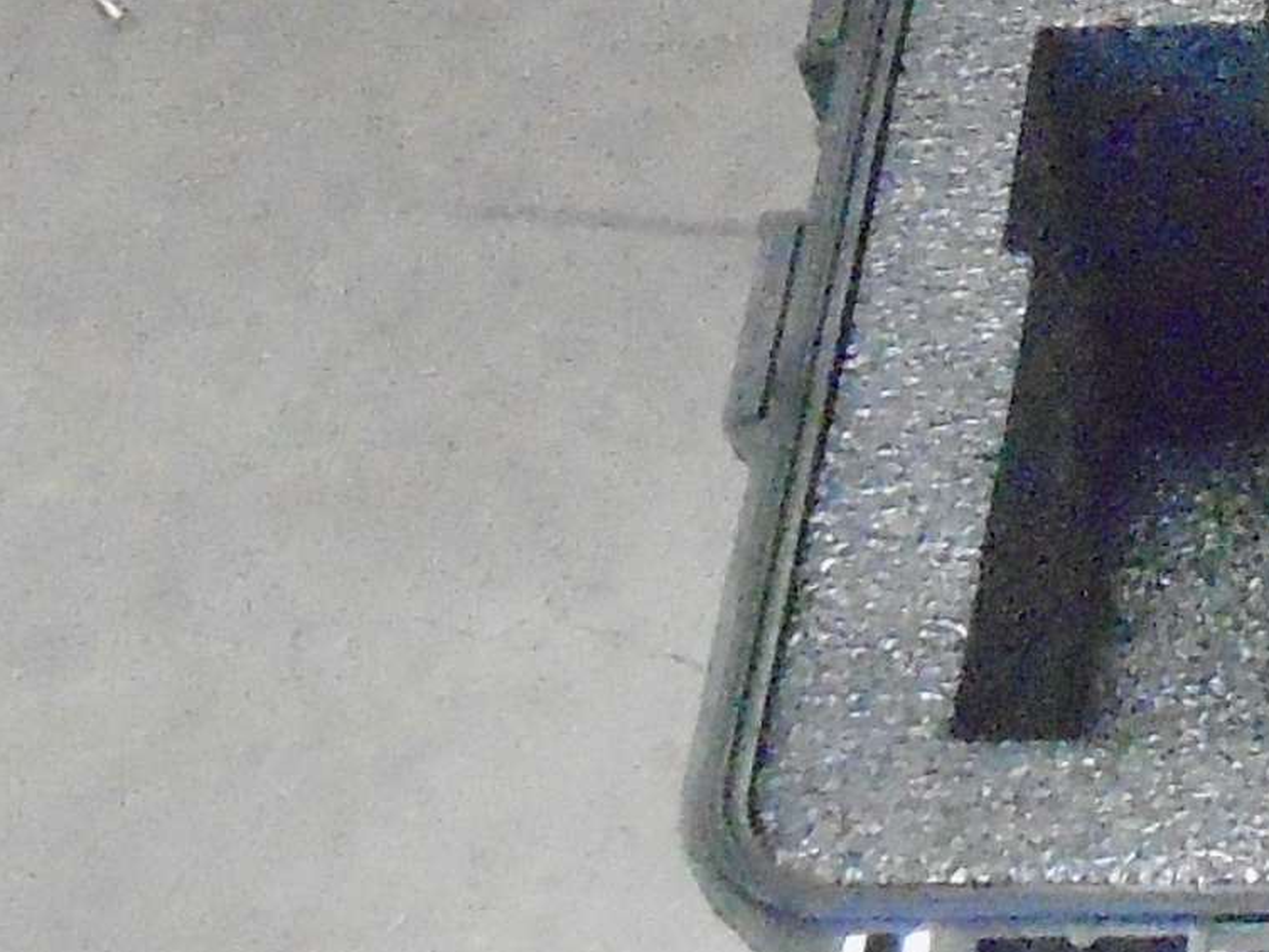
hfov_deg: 14.2
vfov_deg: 11.1
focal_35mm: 126
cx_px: 2100
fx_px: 4620
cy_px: -694
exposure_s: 1/125
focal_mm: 4.6
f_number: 3.2
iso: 1600
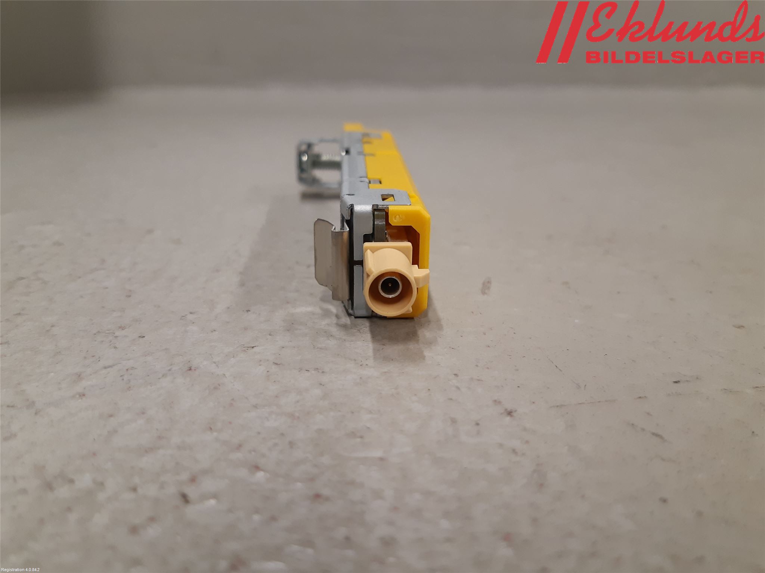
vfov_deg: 53.1
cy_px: 286
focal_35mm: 26
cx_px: 382
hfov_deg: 67.3
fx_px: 575
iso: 125
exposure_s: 1/50
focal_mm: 3.93
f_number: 1.7
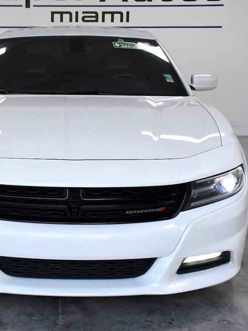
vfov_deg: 33.8
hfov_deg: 25.4
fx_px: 545
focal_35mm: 57
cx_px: 68
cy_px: 164
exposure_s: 1/400
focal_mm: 26
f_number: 10
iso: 2500
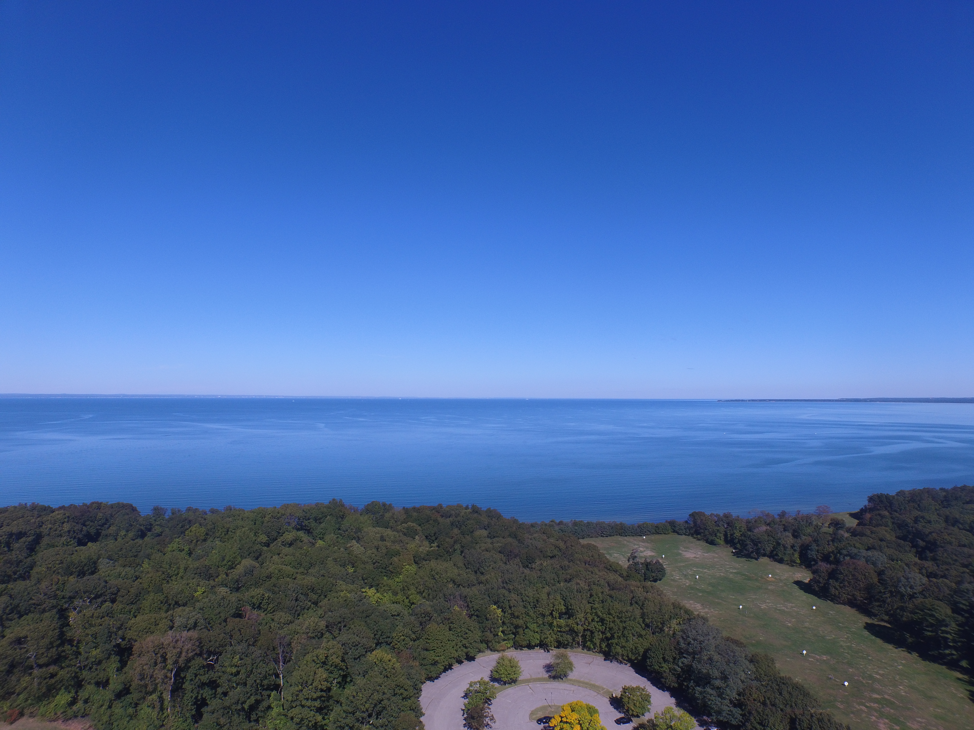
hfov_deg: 81.7
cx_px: 487
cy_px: 365
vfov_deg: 66.0
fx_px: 563
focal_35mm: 20
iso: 100
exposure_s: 1/1488
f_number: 2.8
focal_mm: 3.61
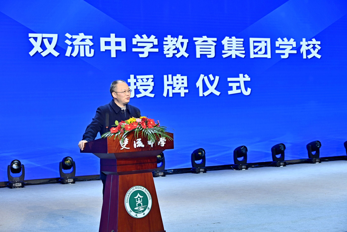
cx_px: 174
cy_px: 116
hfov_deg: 32.9
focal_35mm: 61
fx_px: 588
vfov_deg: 22.3
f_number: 6
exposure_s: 1/125
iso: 500
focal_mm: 61
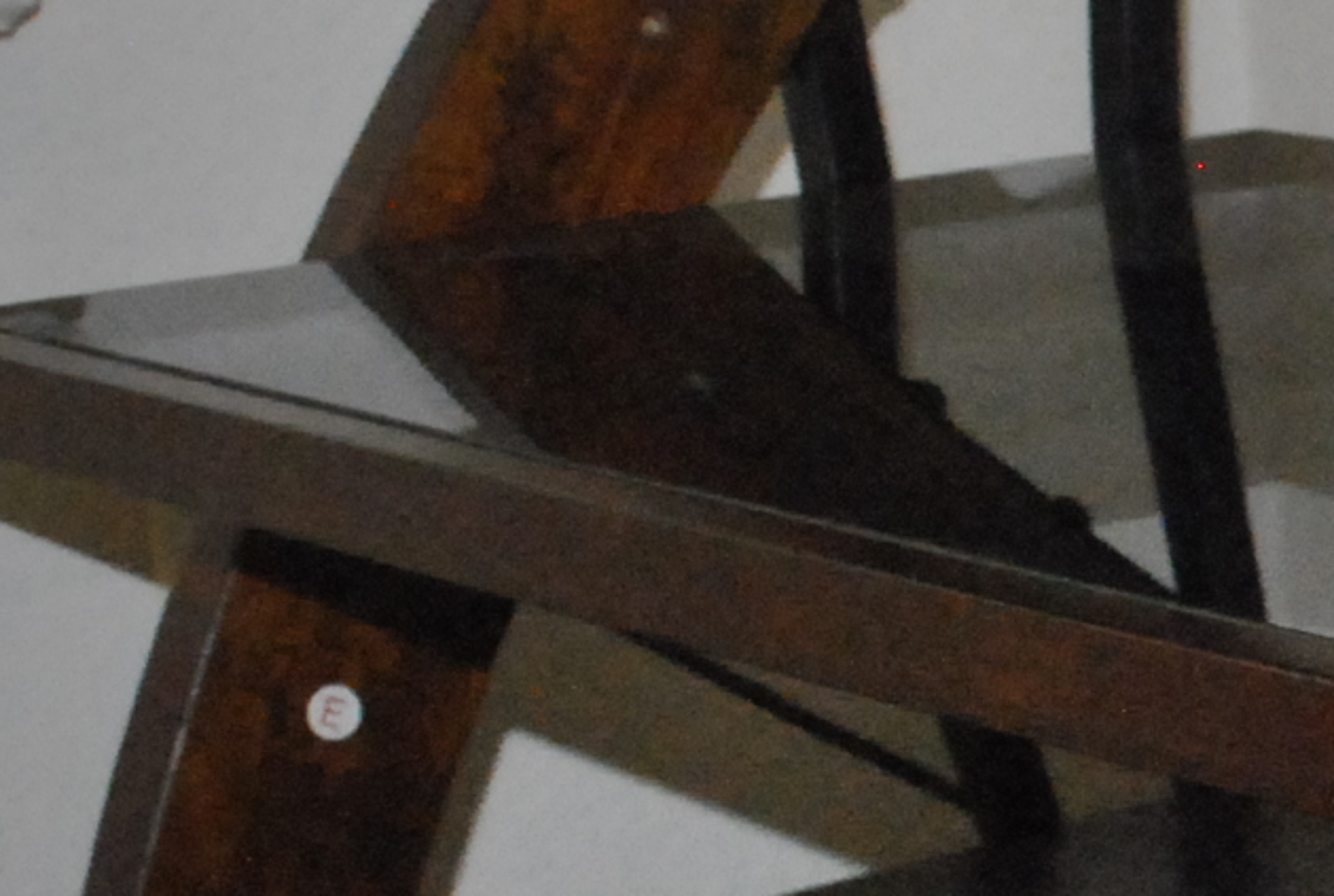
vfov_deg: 9.8
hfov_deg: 12.7
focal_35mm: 138
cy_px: 1190
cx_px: 2784
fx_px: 5125
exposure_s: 1/60
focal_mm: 20
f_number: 8
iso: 1600
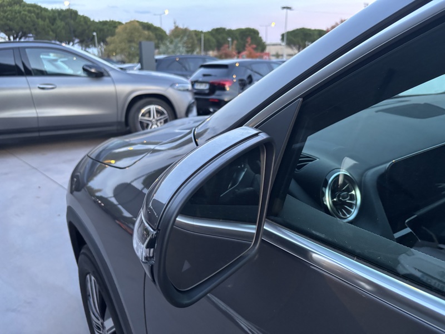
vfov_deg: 53.1
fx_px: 334
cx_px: 222
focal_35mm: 26
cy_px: 167
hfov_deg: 67.3
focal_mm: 5.96
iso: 400
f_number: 1.6
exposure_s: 1/50
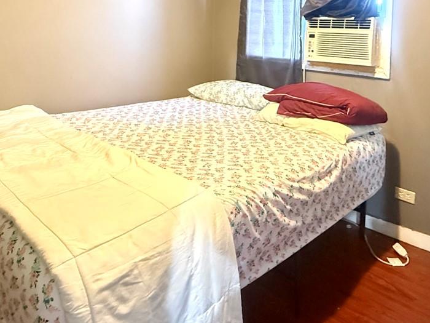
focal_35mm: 32
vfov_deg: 41.3
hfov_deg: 56.8
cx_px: 206
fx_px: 398
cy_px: 44
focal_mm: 2.22
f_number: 2.2
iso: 1600
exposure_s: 1/30
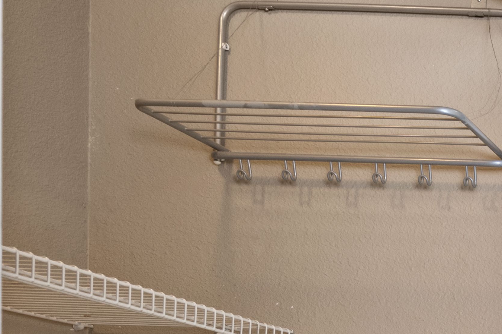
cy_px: 504
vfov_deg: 18.5
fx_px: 906
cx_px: 847
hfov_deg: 22.2
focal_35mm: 65
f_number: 11
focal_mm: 18
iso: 640
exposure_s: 1/2.5
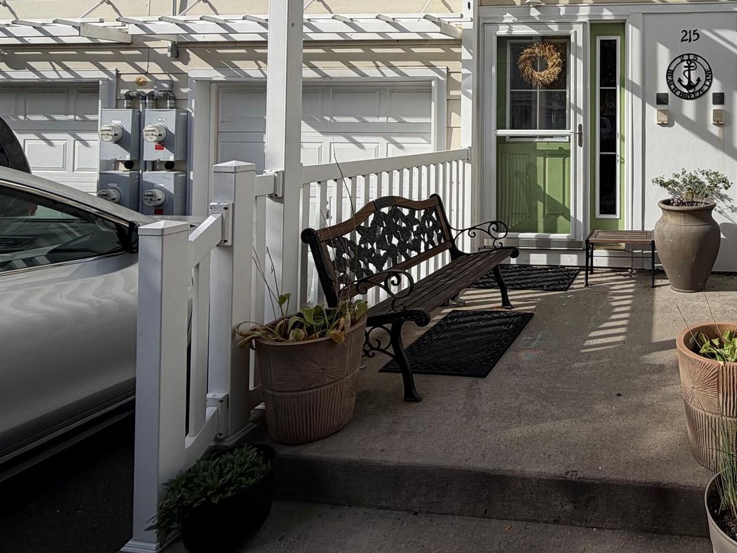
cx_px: 633
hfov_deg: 61.0
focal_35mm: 25
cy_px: 114
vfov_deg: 51.6
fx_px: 532
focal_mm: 2.22
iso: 20
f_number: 2.2
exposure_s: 1/942
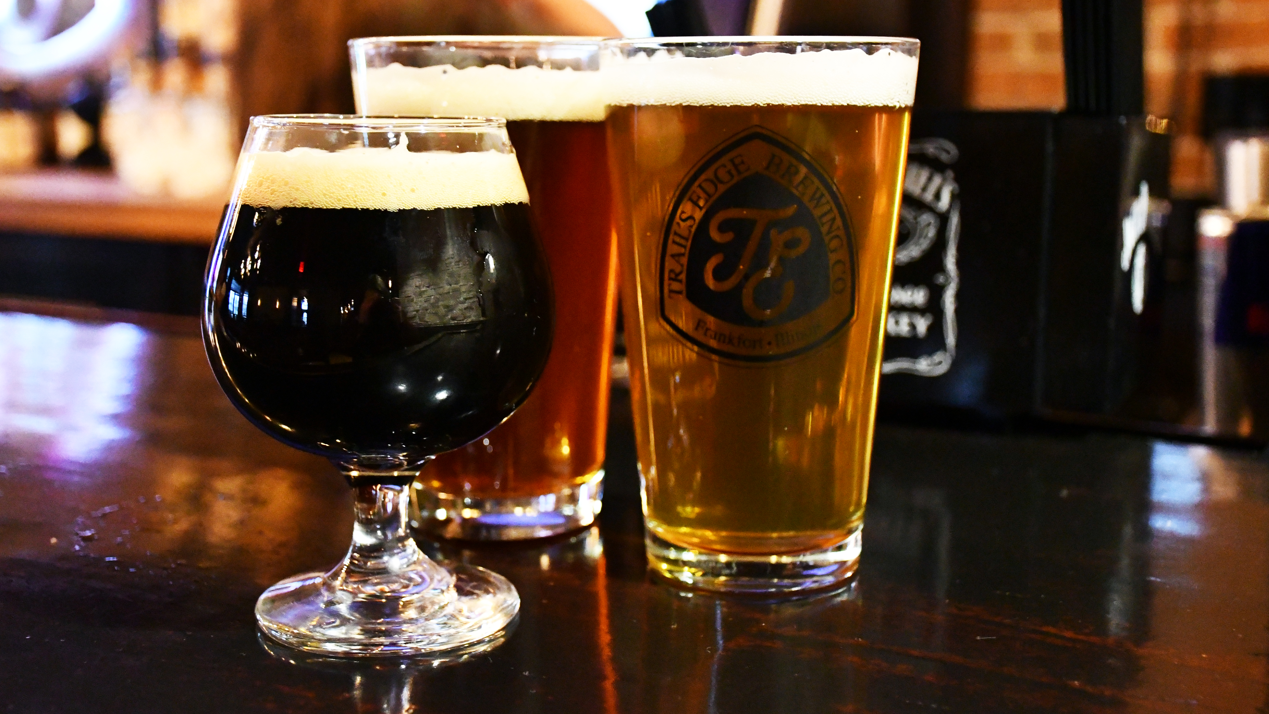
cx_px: 642
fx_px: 1716
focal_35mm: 51
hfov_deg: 40.6
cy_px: 299
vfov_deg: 23.5
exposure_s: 1/60
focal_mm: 32
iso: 11400
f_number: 4
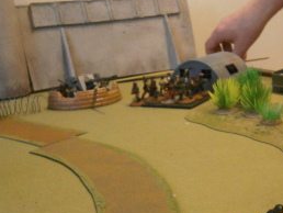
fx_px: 442
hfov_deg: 35.2
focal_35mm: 54
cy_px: 186
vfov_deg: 26.3
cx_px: 189
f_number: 2.8
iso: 400
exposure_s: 1/40
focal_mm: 4.7
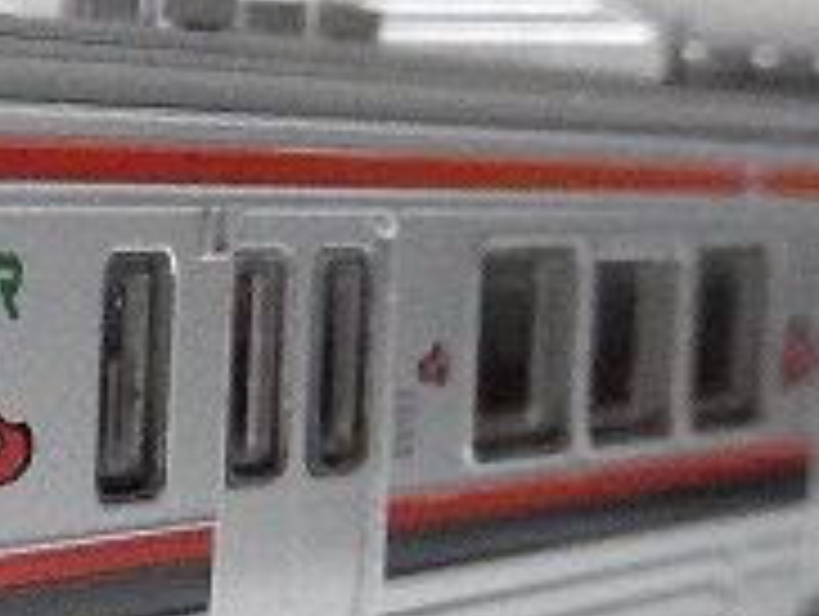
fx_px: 4099
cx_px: -234
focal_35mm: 173
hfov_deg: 11.1
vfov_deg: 8.5
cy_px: 668
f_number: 4.3
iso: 3200
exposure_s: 1/40
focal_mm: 8.1
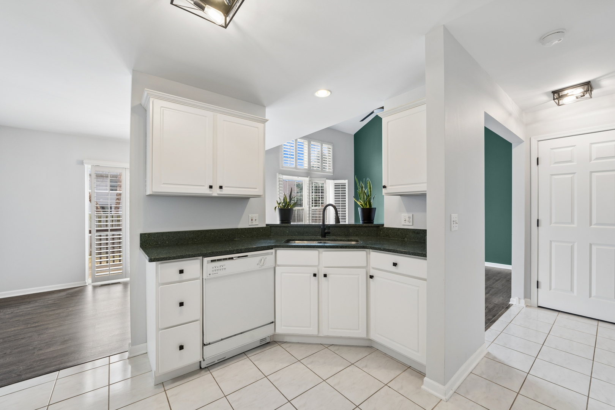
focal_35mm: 14
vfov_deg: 81.2
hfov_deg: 104.3
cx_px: 308
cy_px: 205
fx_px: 239
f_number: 8
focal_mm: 14
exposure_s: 1/15
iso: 200
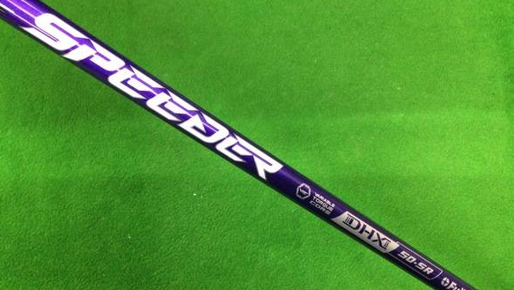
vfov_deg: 32.0
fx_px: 504
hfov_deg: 53.9
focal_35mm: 37
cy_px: 159
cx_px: 237
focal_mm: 3.3
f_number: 2.4
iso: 200
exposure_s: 1/30
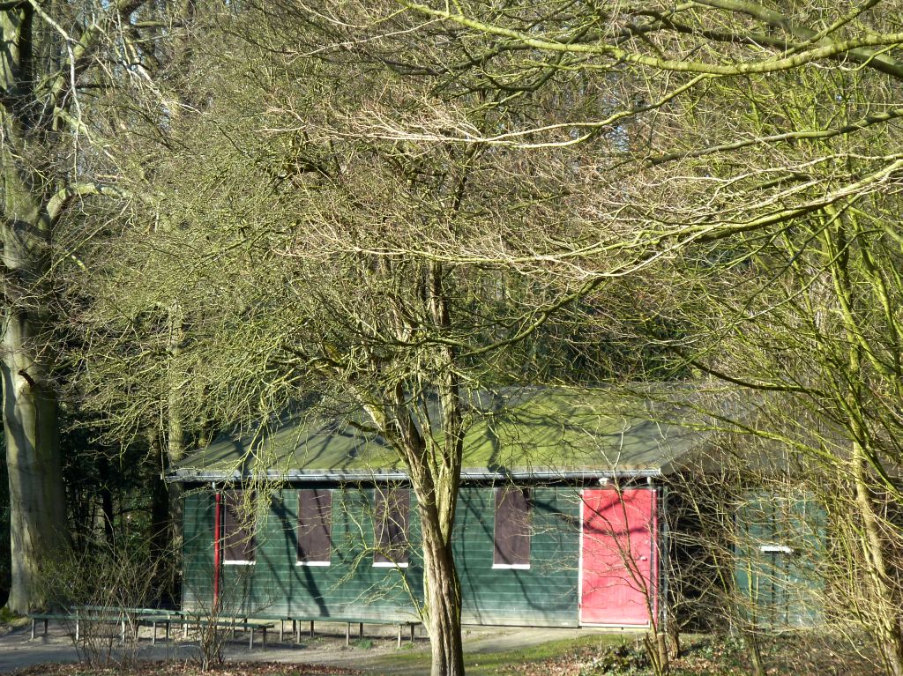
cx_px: 452
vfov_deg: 9.4
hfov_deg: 12.5
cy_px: 338
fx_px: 4120
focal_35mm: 158
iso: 80
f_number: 4.5
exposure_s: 1/80
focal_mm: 25.9
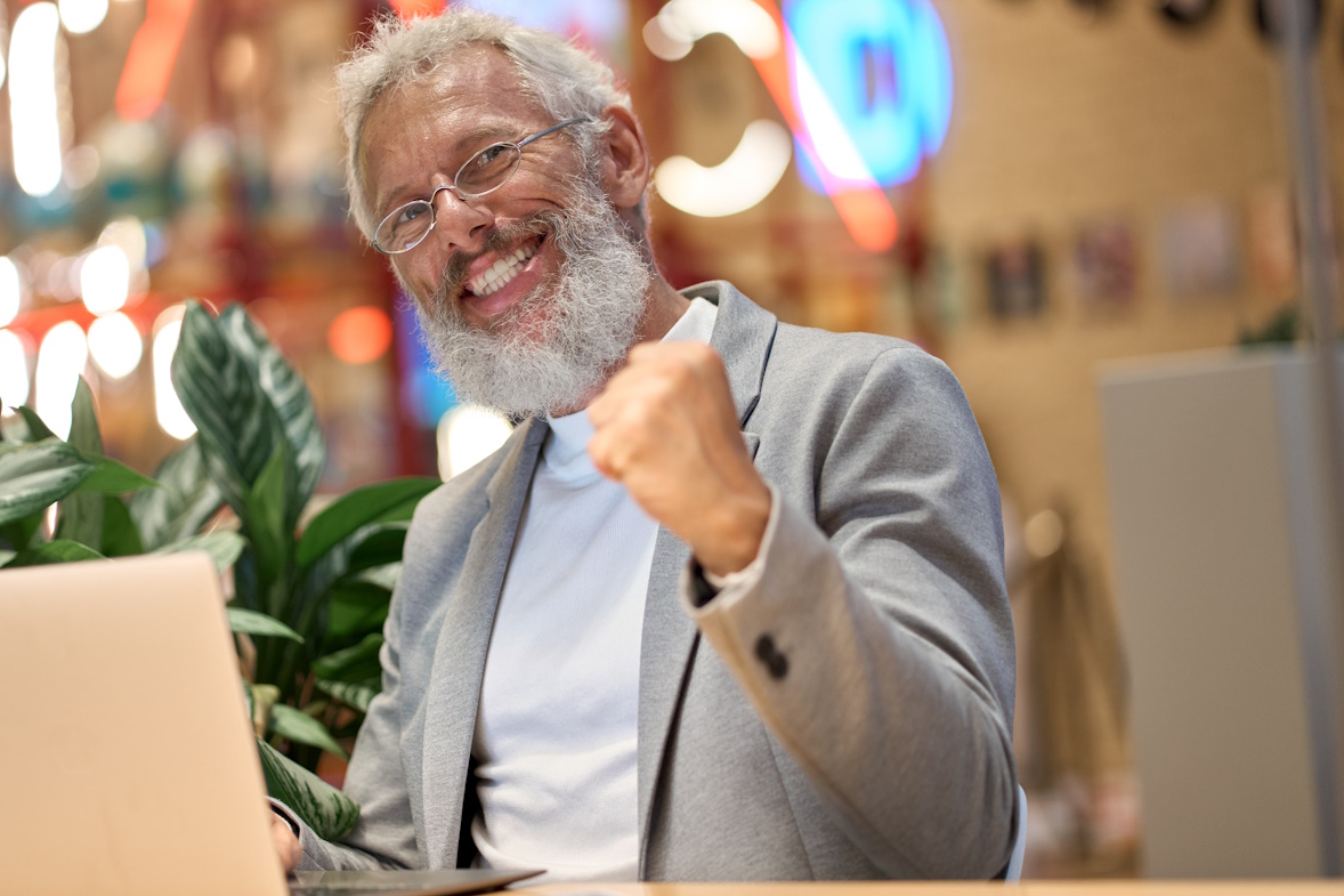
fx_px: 3770
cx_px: 548
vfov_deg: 13.5
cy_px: 440
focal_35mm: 101
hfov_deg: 20.2
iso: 800
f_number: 1.8
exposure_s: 1/125
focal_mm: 85
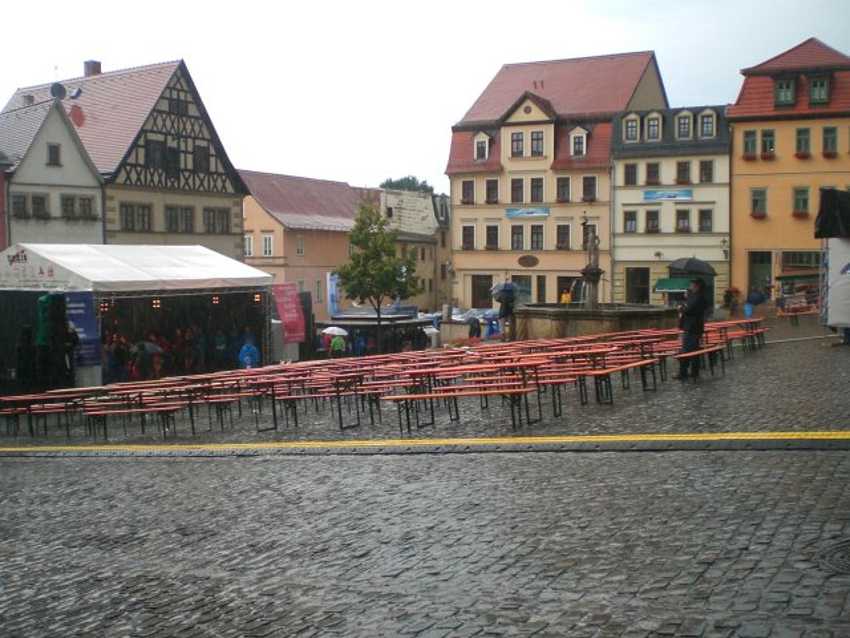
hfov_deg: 49.0
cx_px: 425
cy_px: 319
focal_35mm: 38
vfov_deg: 37.7
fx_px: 933
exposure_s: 1/160
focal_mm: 6.3
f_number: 3.1
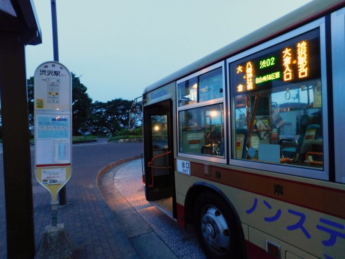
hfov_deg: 73.9
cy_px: 130
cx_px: 172
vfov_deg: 58.9
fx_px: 229
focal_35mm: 23
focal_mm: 4
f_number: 3
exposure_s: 1/8
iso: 560
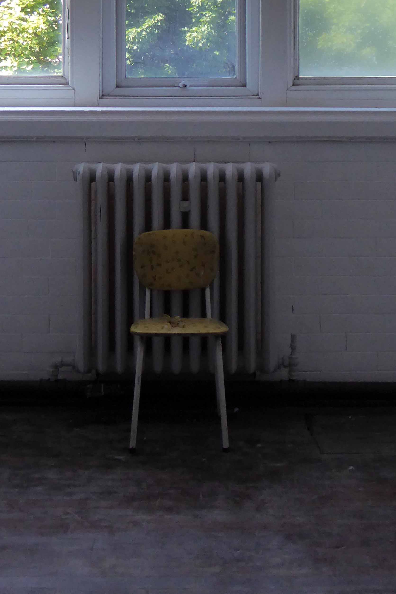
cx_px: 204
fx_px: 1204
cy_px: 94
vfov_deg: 27.0
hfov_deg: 18.7
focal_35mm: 73
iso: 250
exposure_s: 1/60
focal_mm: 6.3
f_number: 3.7
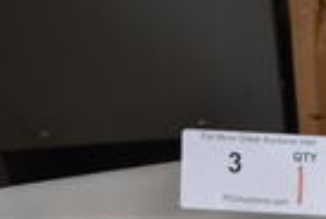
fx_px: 1089
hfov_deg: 16.5
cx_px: 359
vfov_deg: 10.4
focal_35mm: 120
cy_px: 469
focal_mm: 18
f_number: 3.5
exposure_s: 1/250
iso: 800
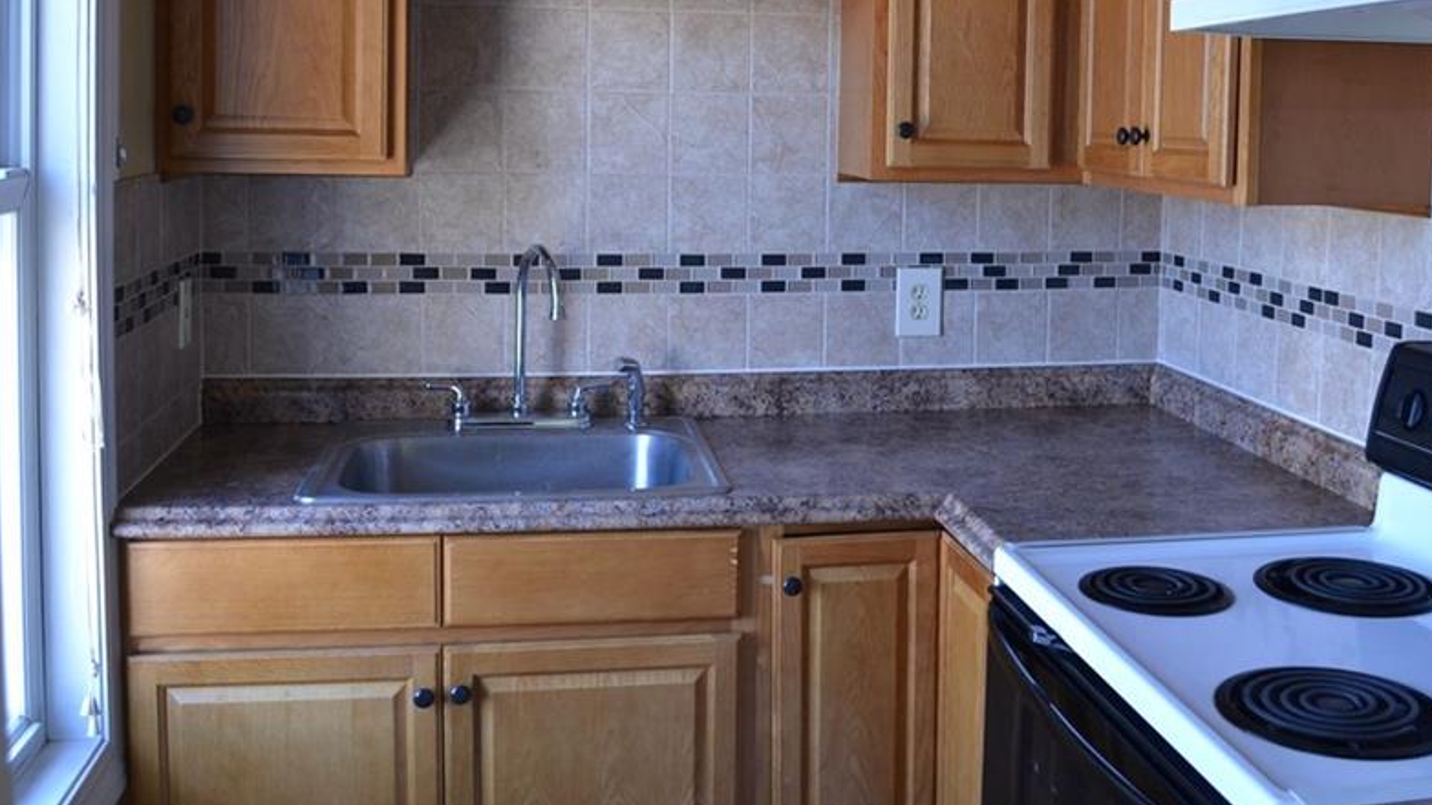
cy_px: 212
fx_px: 1405
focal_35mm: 37
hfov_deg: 53.7
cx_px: 843
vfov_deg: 31.5
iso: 400
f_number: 3.5
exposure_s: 1/50
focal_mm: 18
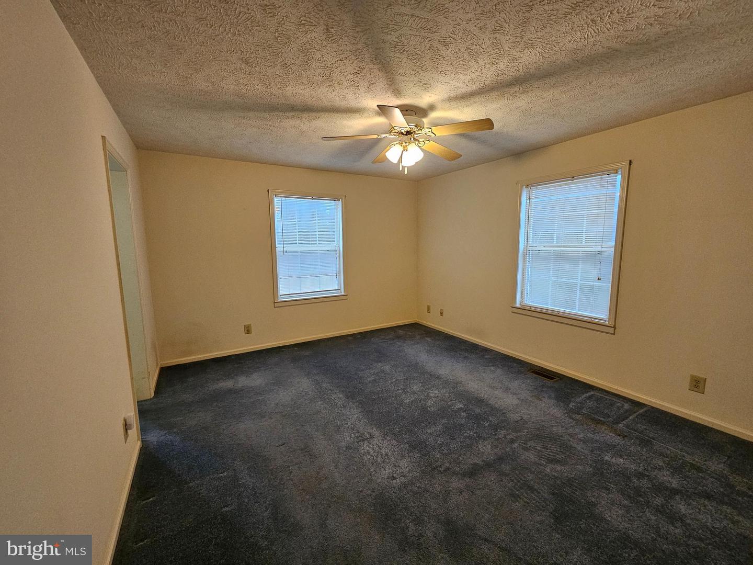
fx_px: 283
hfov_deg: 106.2
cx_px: 376
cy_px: 282
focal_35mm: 13
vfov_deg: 89.9
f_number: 2.2
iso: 320
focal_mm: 2.2
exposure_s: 1/60
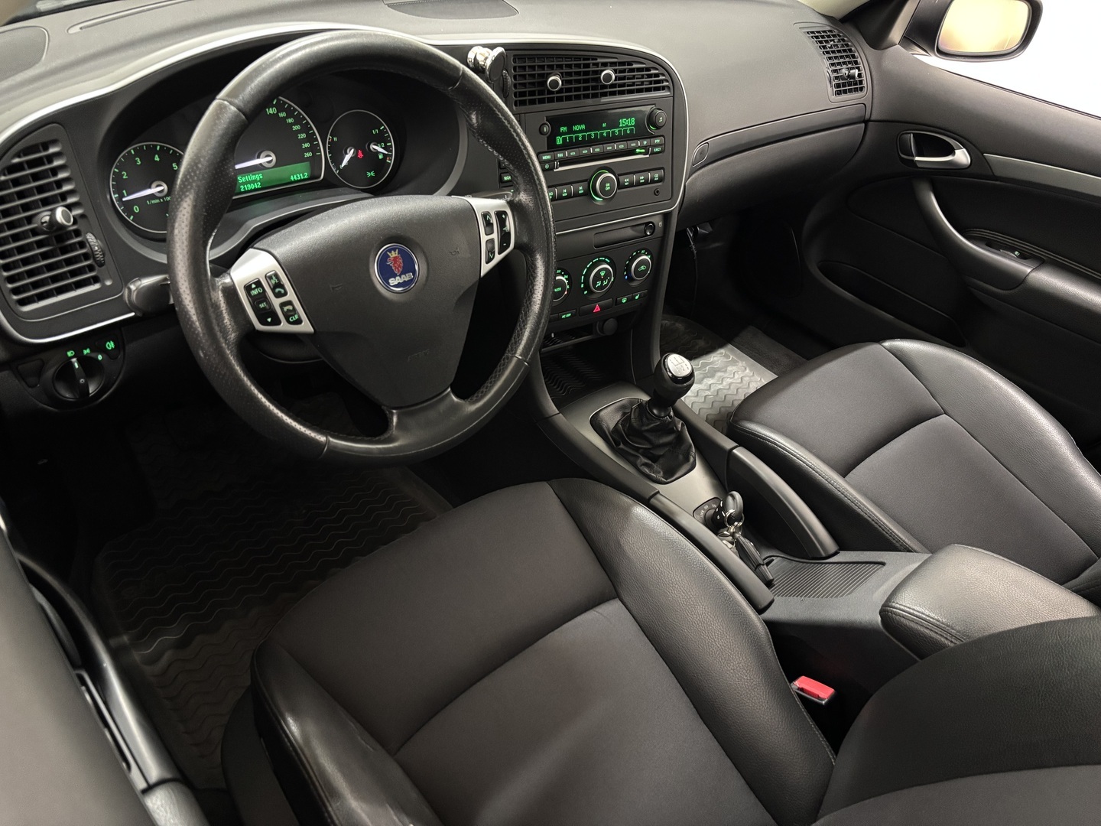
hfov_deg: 67.3
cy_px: 413
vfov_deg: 53.1
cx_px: 550
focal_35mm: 26
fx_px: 827
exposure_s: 1/20
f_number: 1.6
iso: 1000
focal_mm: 5.96
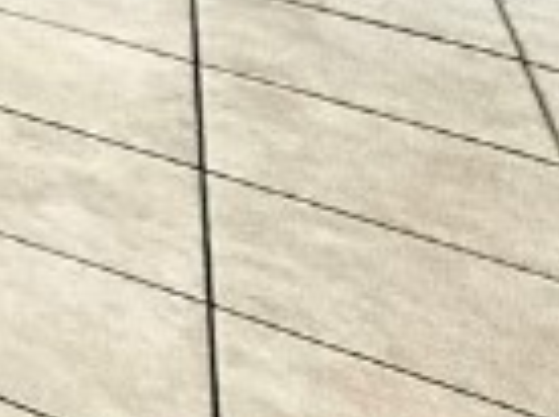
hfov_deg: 9.7
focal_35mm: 104
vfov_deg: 11.1
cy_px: -688
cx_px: -1381
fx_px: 1677
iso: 320
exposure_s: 1/120
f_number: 2.2
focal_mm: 2.22
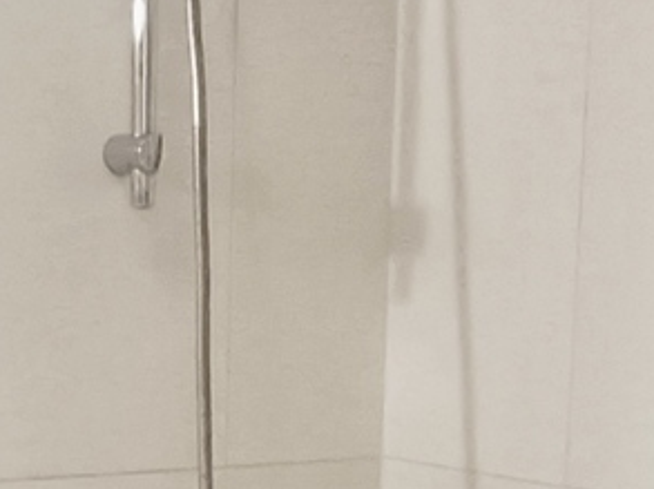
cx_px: -147
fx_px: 2113
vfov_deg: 12.8
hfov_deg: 16.8
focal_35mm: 112
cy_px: 641
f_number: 2.2
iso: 374
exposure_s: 1/50
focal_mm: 1.66
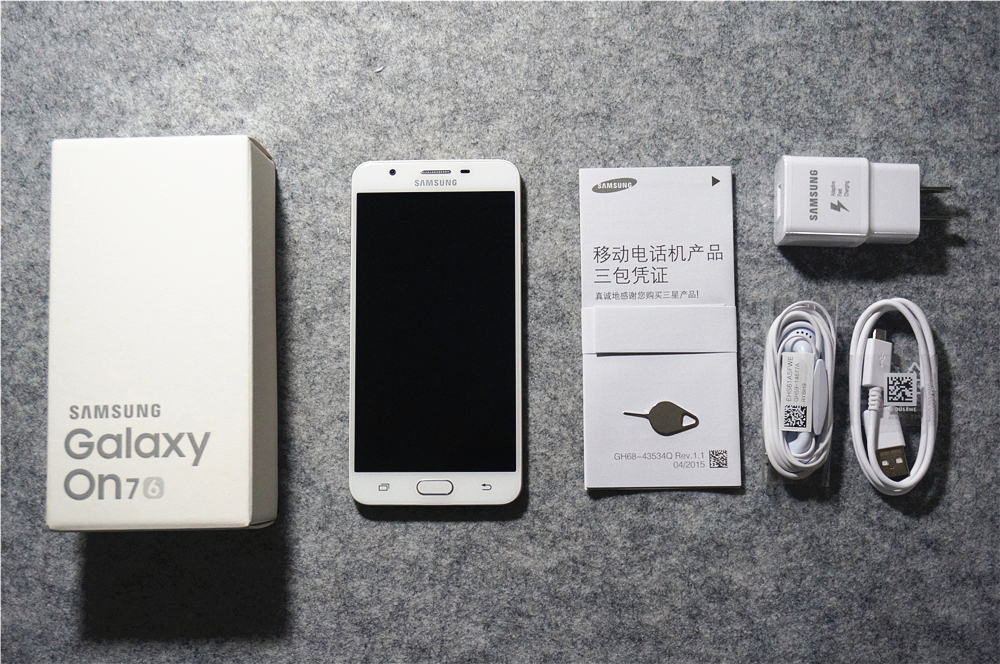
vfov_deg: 30.8
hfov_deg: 45.0
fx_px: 1207
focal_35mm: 44
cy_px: 332
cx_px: 500
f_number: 4.5
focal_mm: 29
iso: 800
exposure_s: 1/60
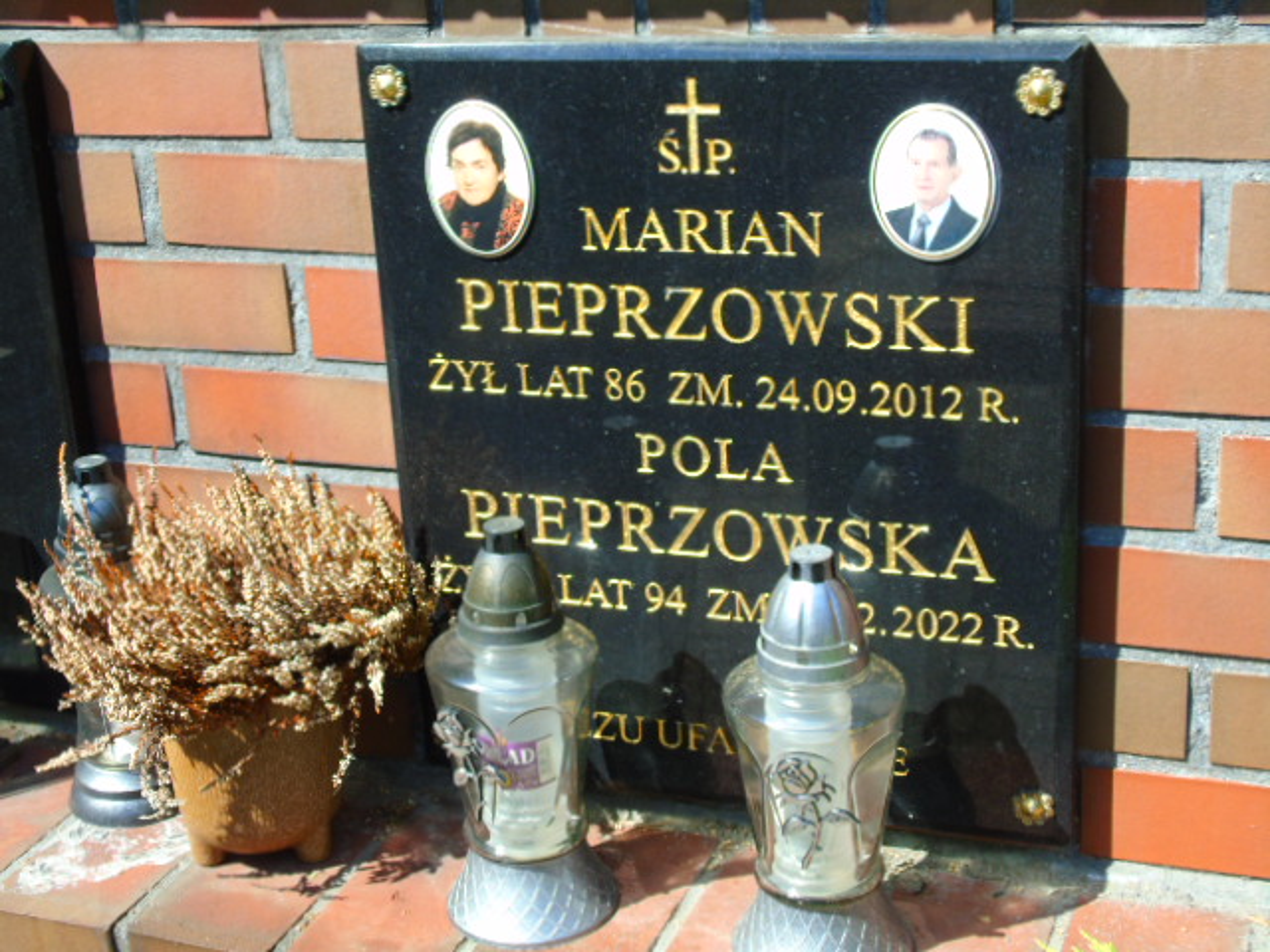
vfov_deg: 27.0
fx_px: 1981
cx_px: 635
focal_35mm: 54
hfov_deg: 35.5
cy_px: 476
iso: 80
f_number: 4.3
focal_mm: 9.6
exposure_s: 1/250
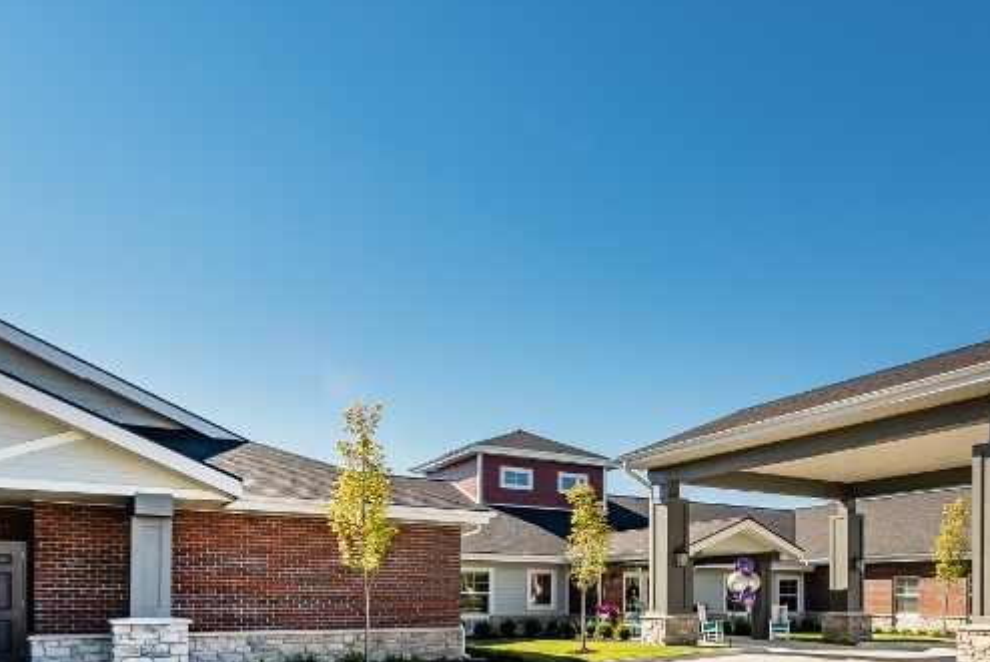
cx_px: 619
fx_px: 798
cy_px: 675
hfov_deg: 62.7
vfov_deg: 39.3
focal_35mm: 29
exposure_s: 1/800
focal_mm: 14
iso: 100
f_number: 4.5
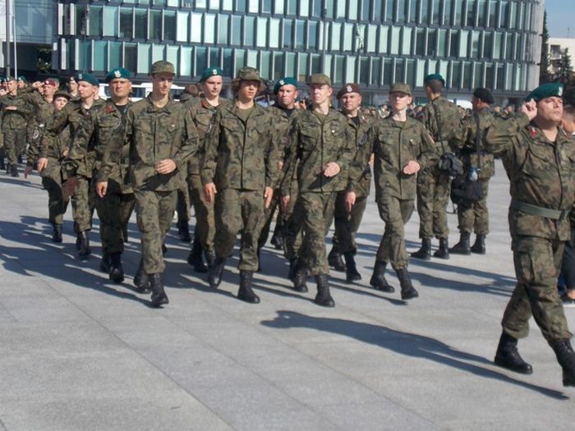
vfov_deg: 22.6
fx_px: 1080
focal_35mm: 65
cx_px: 288
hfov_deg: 29.8
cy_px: 216
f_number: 4.1
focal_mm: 11.5
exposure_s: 1/640
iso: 80
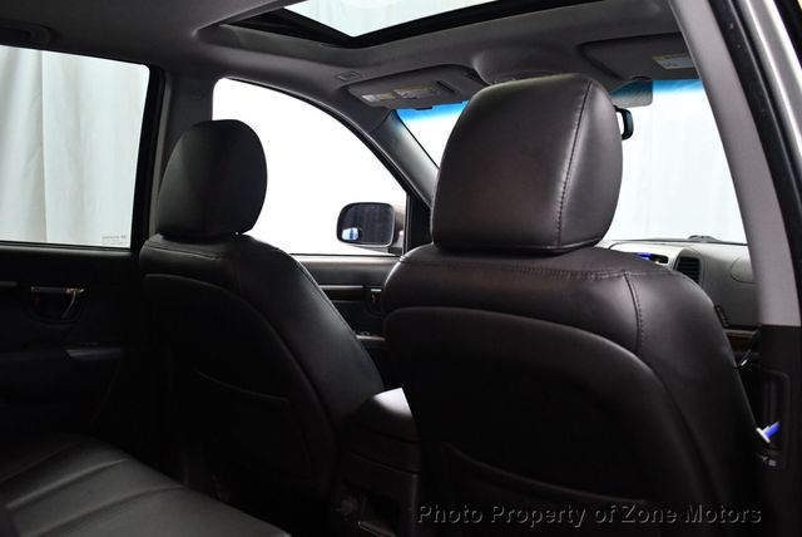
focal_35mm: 36
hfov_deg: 53.1
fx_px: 803
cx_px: 401
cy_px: 268
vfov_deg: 36.9
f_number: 3.5
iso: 3200
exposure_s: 1/100
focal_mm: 18
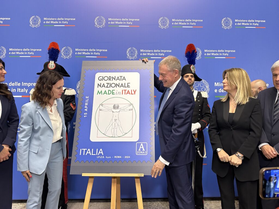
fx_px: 193
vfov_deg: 56.8
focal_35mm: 24
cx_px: 140
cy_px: 104
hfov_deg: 71.6
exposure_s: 1/50
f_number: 1.78
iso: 250
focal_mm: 6.86
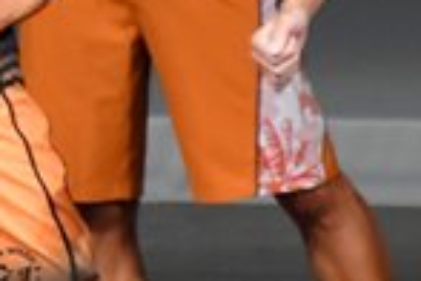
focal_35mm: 1971
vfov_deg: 0.7
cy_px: 123
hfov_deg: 1.0
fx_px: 23048
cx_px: -563
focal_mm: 250
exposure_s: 1/400
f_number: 5.6
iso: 4000
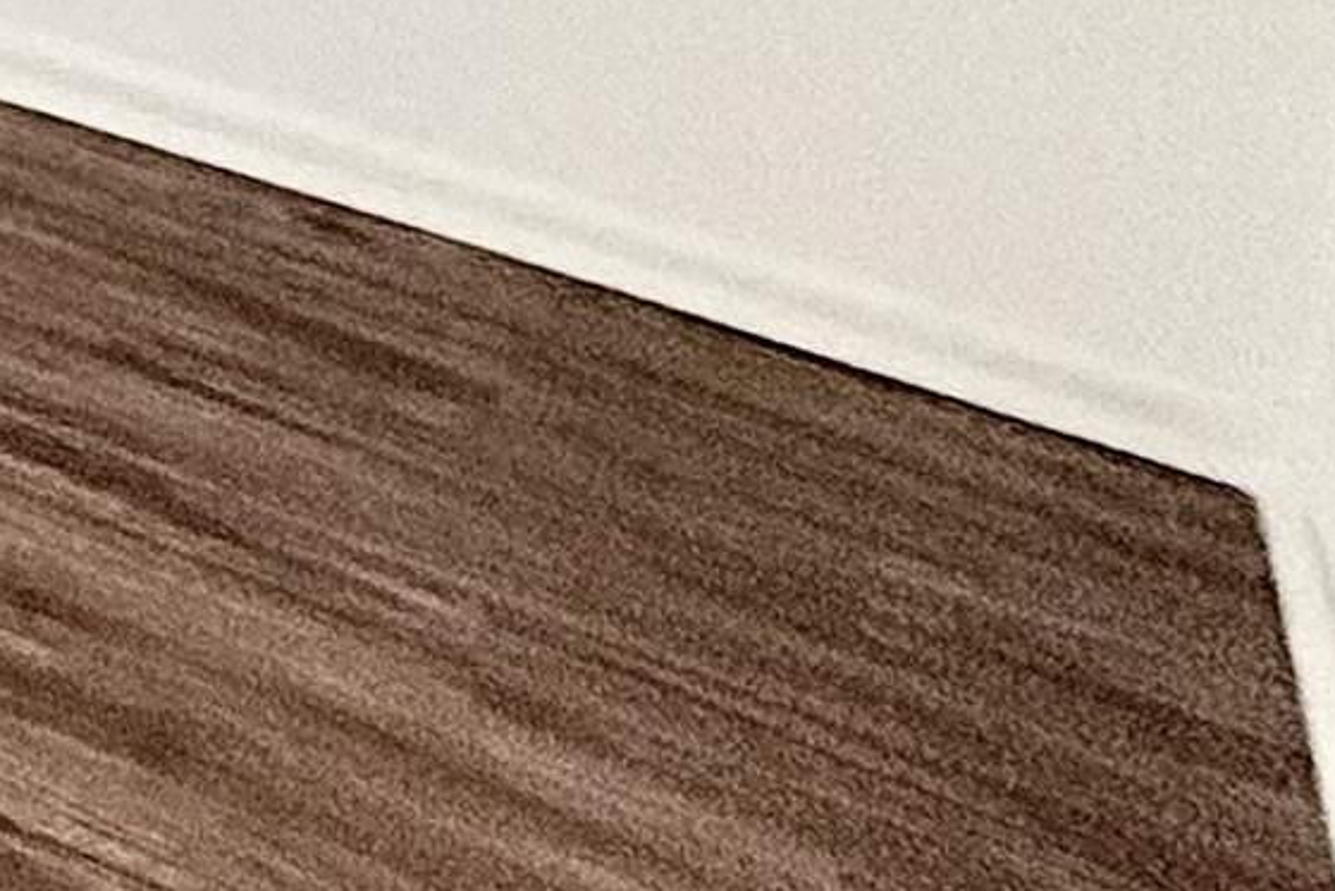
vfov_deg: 12.7
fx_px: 2967
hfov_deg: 13.3
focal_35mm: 80
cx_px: -2223
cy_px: -1321
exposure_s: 1/120
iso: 500
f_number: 2.2
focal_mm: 2.22
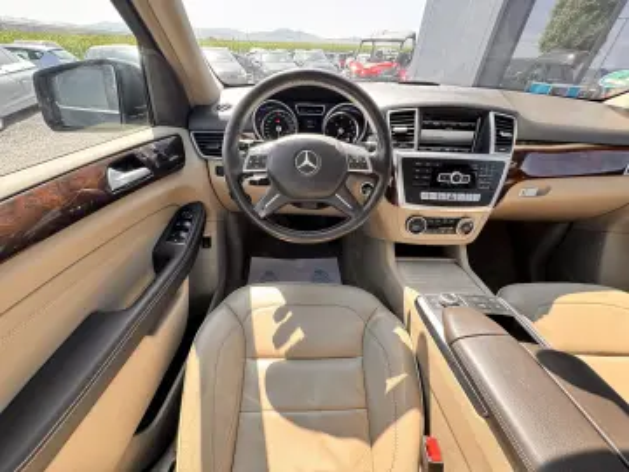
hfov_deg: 102.1
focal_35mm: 14
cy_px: 236
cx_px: 314
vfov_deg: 85.7
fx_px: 254
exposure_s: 1/99
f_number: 2.2
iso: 50
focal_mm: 2.22
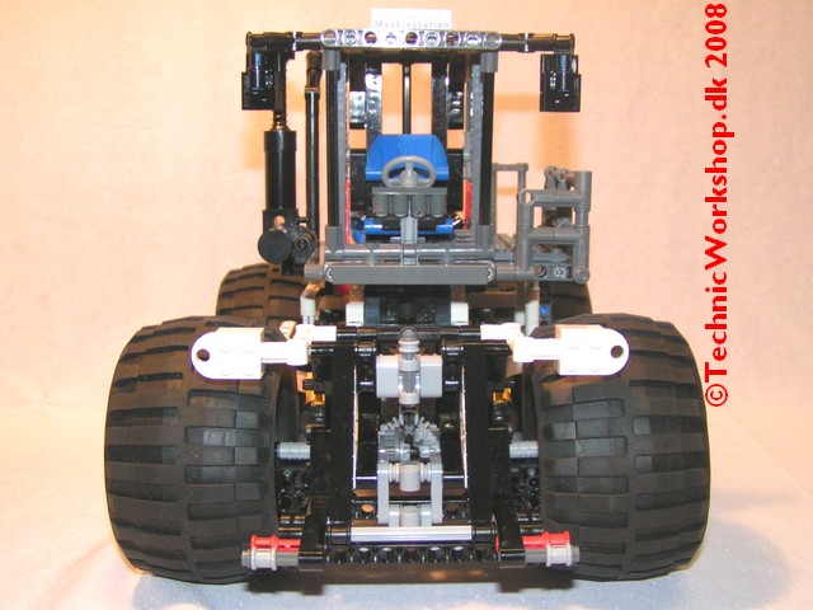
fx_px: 892
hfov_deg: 49.0
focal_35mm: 38
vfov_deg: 37.7
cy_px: 305
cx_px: 406
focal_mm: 5.8
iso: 200
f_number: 2.8
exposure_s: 1/40
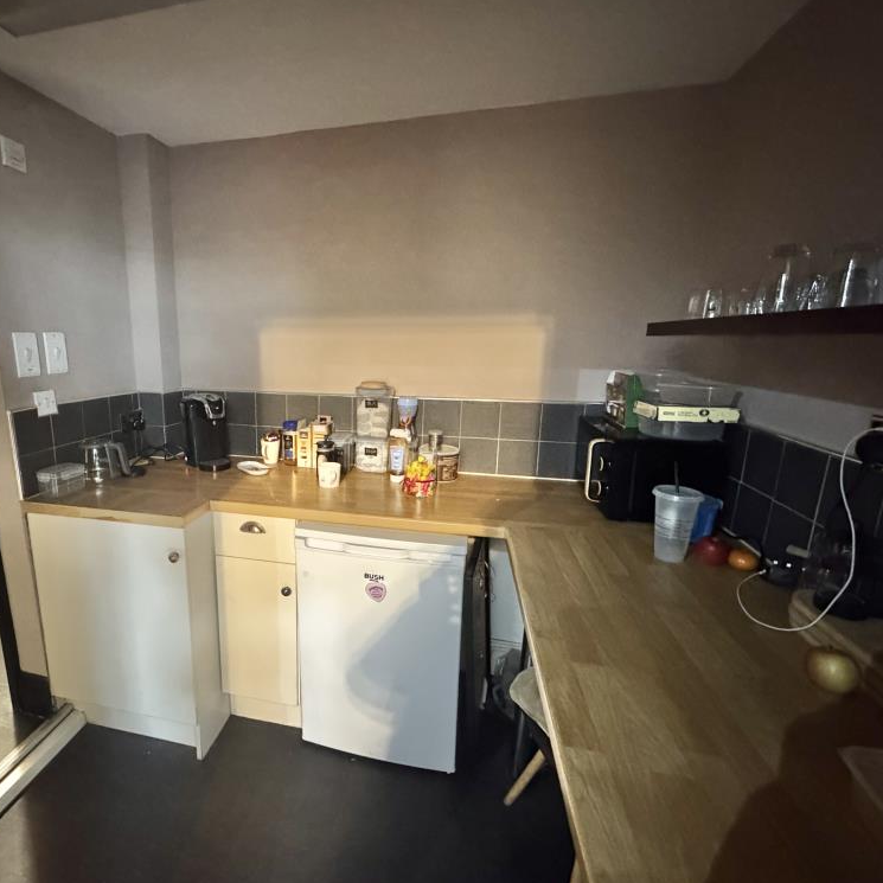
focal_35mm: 17
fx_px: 491
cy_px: 442
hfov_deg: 82.7
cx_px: 343
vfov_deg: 84.0
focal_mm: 2.22
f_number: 2.2
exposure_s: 1/27
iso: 2500
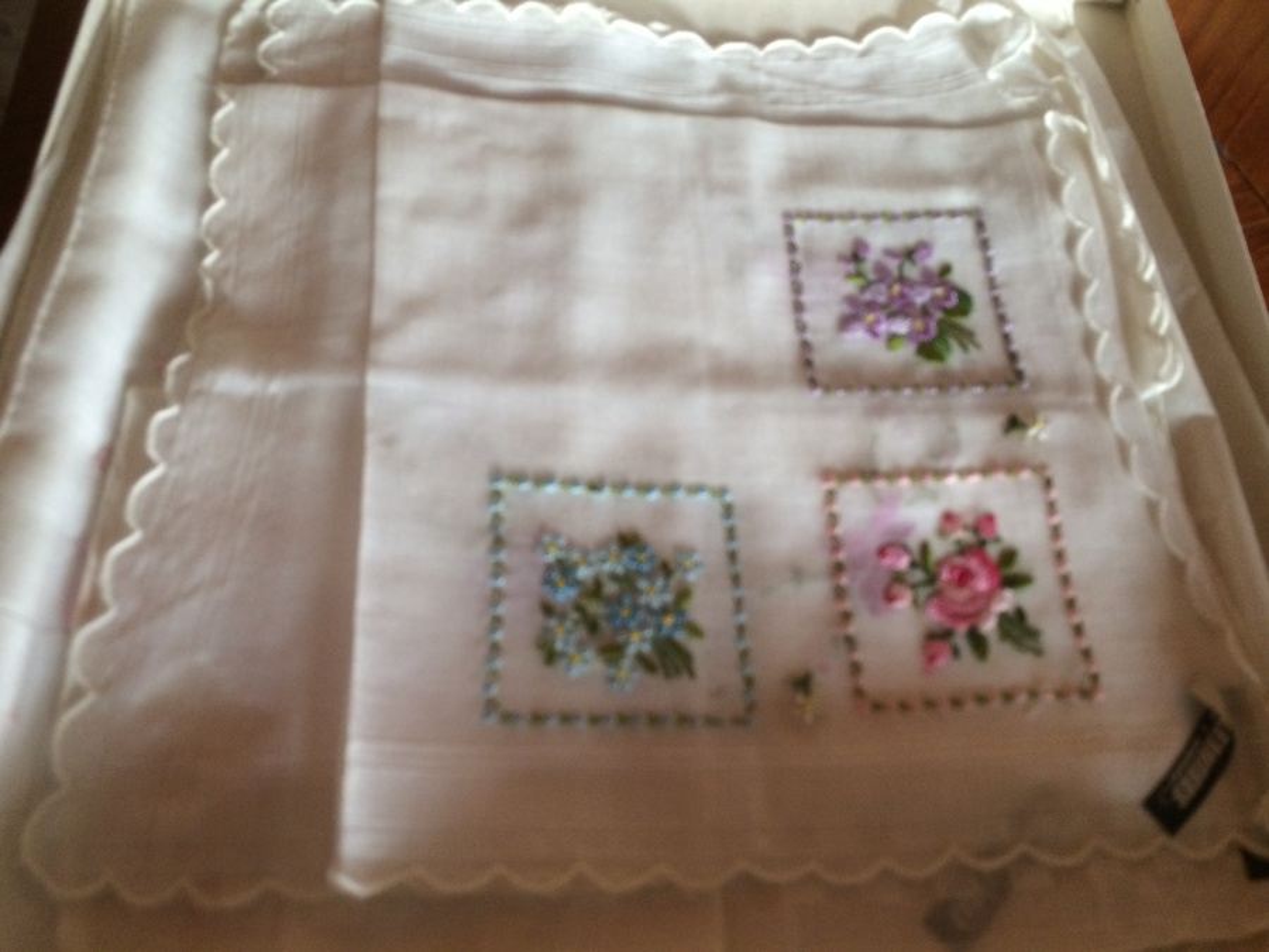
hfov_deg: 60.0
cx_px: 634
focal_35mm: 30
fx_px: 1100
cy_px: 476
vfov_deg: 46.8
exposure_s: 1/30
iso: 160
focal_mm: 4.12
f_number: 2.2
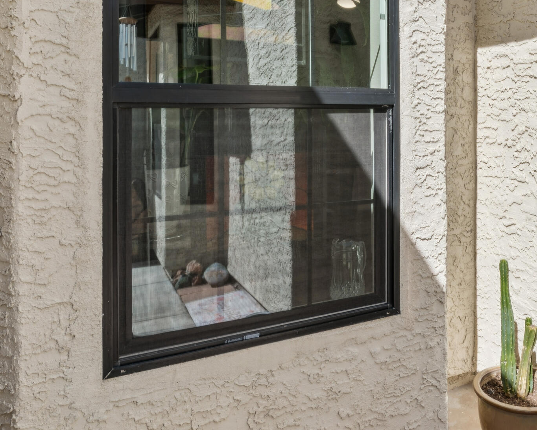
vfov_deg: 42.6
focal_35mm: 34
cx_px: 417
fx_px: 541
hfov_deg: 50.2
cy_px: 133
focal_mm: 16.5
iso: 100
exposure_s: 1/25
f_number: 22
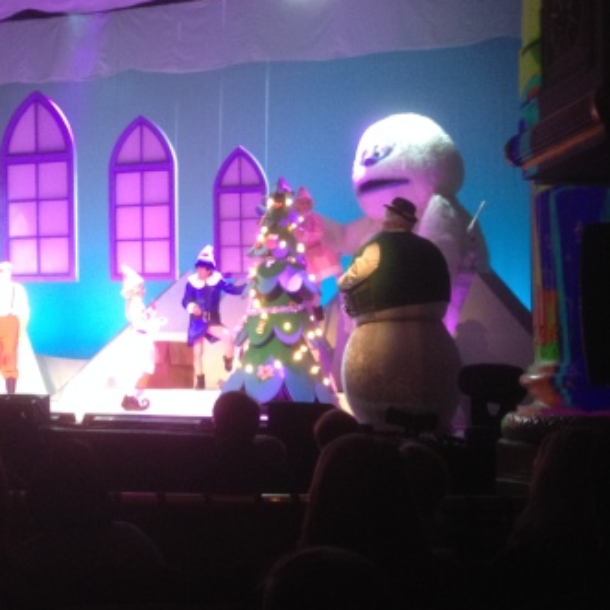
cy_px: 272
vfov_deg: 29.5
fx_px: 1156
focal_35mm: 58
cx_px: 206
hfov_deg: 29.4
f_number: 2.4
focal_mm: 4.28
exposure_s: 1/20
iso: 160
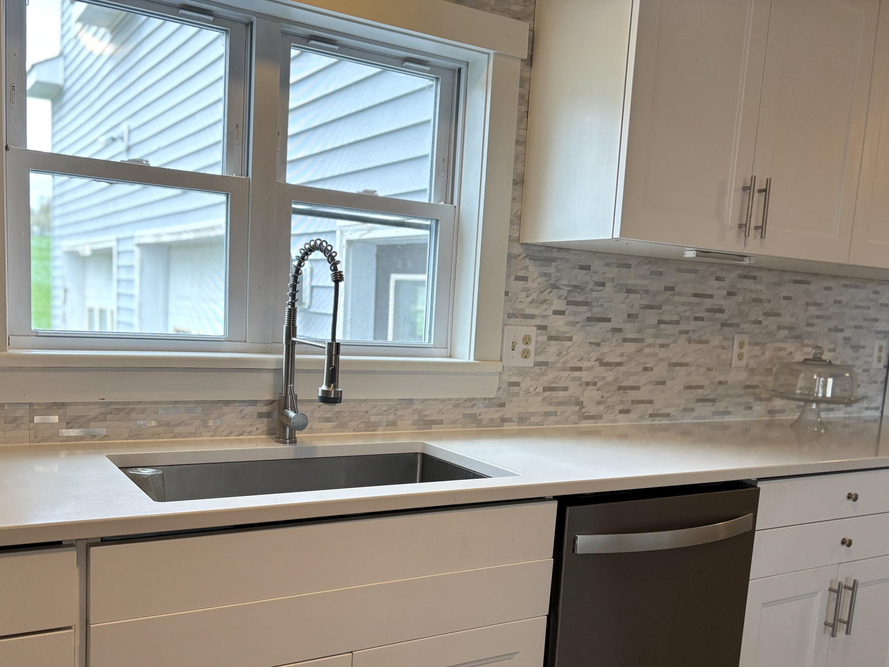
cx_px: 428
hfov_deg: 55.3
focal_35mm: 33
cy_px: 420
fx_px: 847
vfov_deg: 42.6
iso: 125
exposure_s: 1/120
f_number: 1.6
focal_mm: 5.96
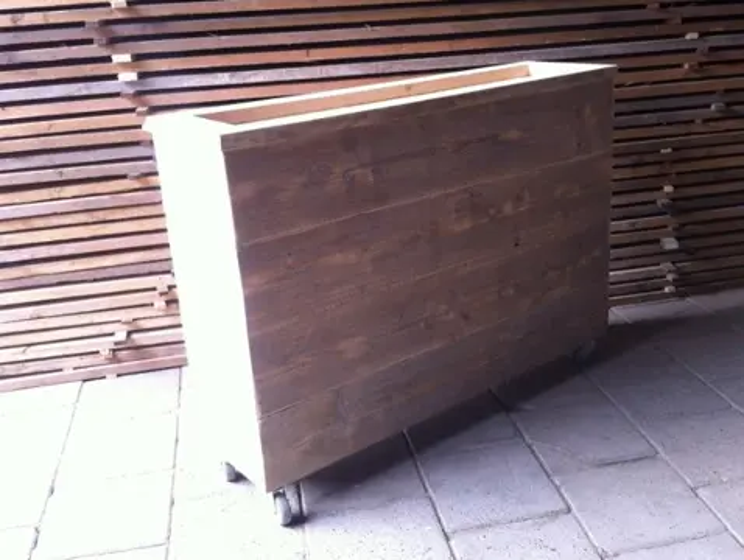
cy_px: 280
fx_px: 753
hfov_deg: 52.6
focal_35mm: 35
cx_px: 372
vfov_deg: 40.8
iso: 80
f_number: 2.8
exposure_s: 1/40
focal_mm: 3.85
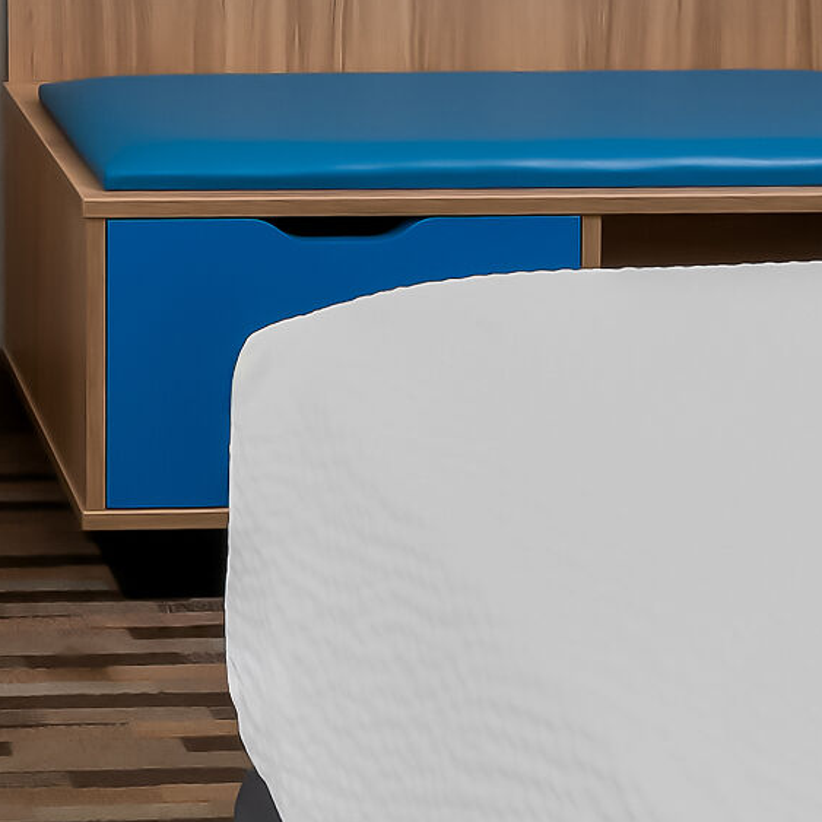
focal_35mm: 77
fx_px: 2069
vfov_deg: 19.8
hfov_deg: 20.2
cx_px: -301
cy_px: -368
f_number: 8
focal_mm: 8
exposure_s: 3.2
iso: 200
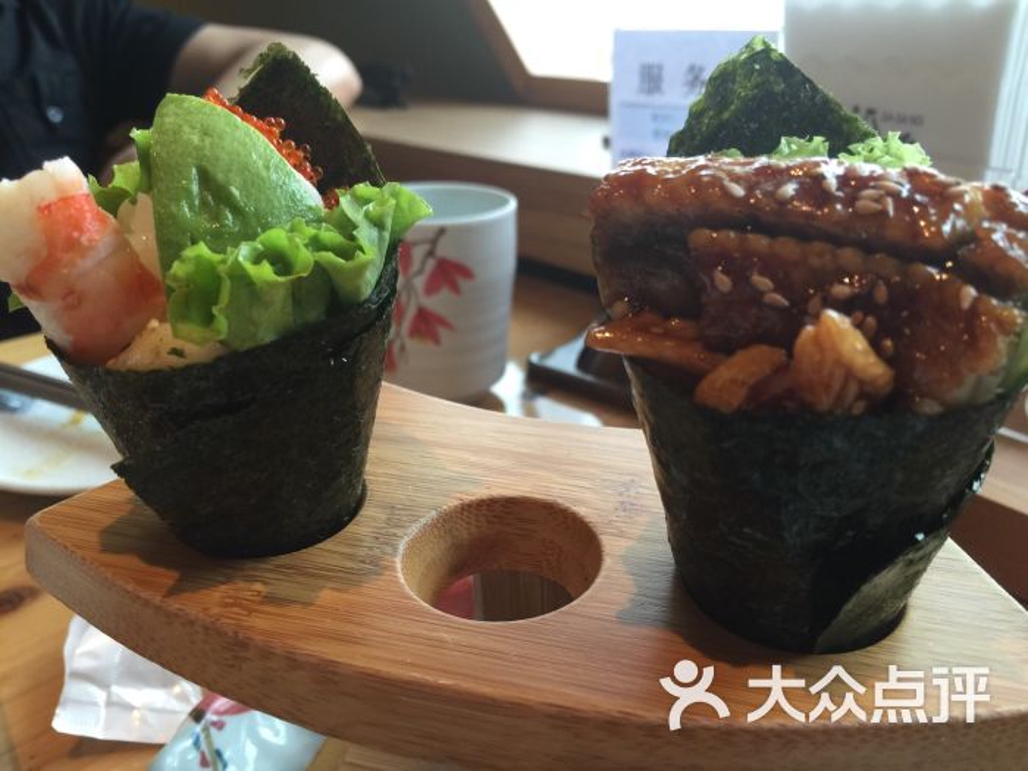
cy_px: 386
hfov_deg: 61.7
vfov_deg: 48.2
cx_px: 514
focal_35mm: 29
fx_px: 861
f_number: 2.2
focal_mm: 4.15
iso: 32
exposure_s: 1/15
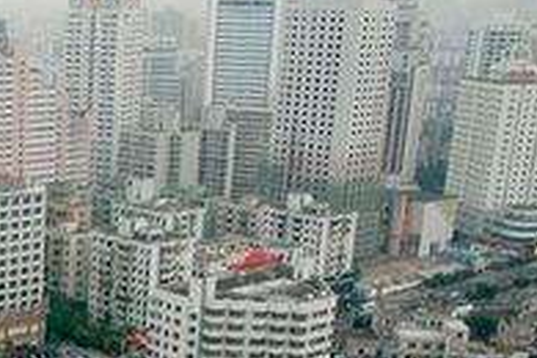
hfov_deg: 24.7
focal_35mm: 73
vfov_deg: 17.9
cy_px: 403
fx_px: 1089
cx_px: -129
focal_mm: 18
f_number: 4.5
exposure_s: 1/15
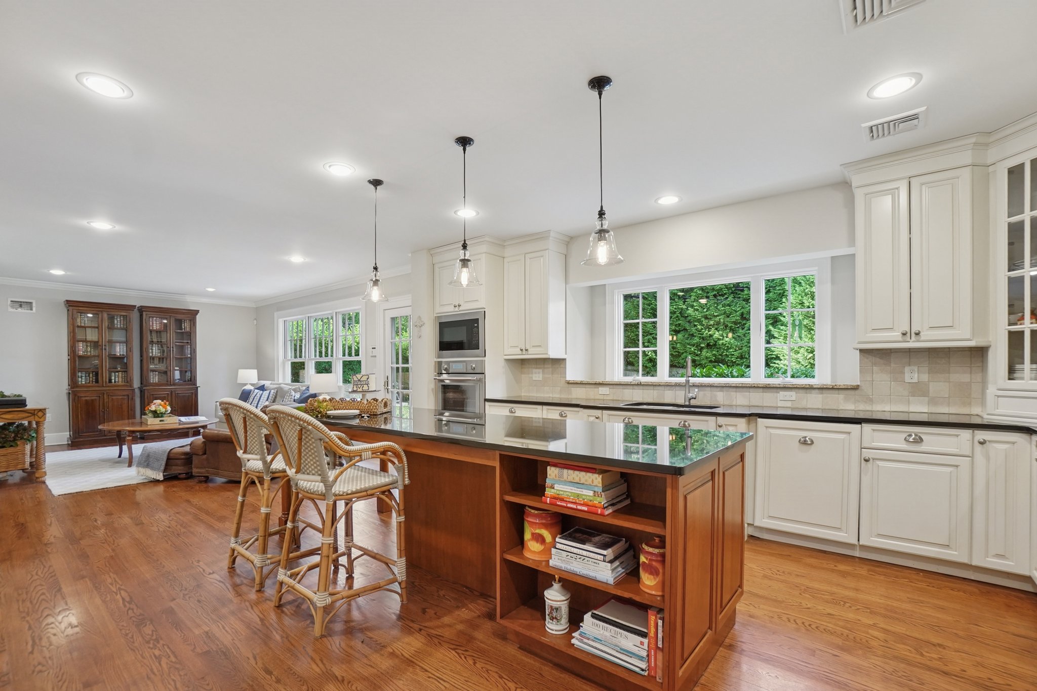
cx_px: 518
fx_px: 432
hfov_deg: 100.4
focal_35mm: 15
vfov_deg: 77.3
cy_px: 346
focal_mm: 10
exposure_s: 1/80
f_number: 5.6
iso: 800
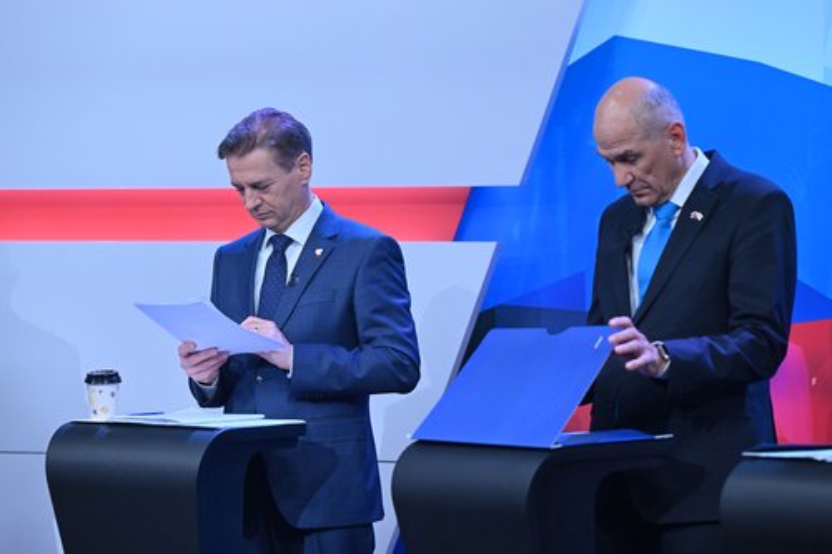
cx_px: 416
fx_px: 3696
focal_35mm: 160
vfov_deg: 8.6
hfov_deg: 12.8
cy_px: 277
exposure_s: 1/320
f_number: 4.5
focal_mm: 160
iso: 4000
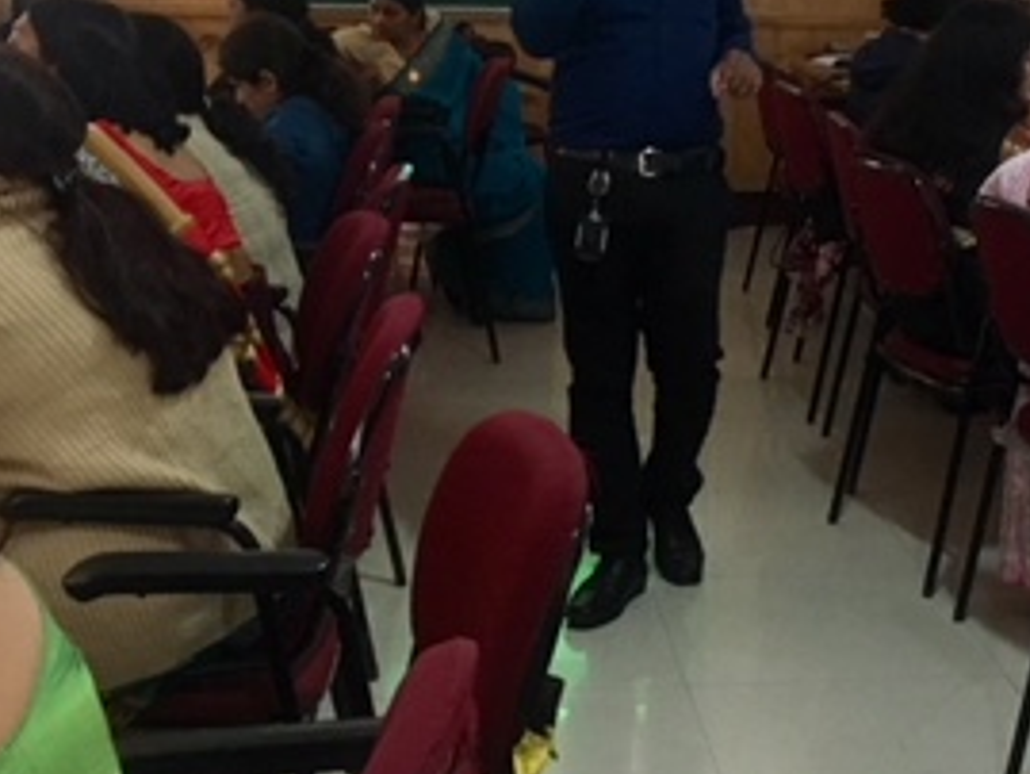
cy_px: 218
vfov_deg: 21.2
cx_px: 758
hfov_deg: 27.8
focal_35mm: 69
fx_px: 2054
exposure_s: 1/33
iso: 200
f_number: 2.2
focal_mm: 4.15
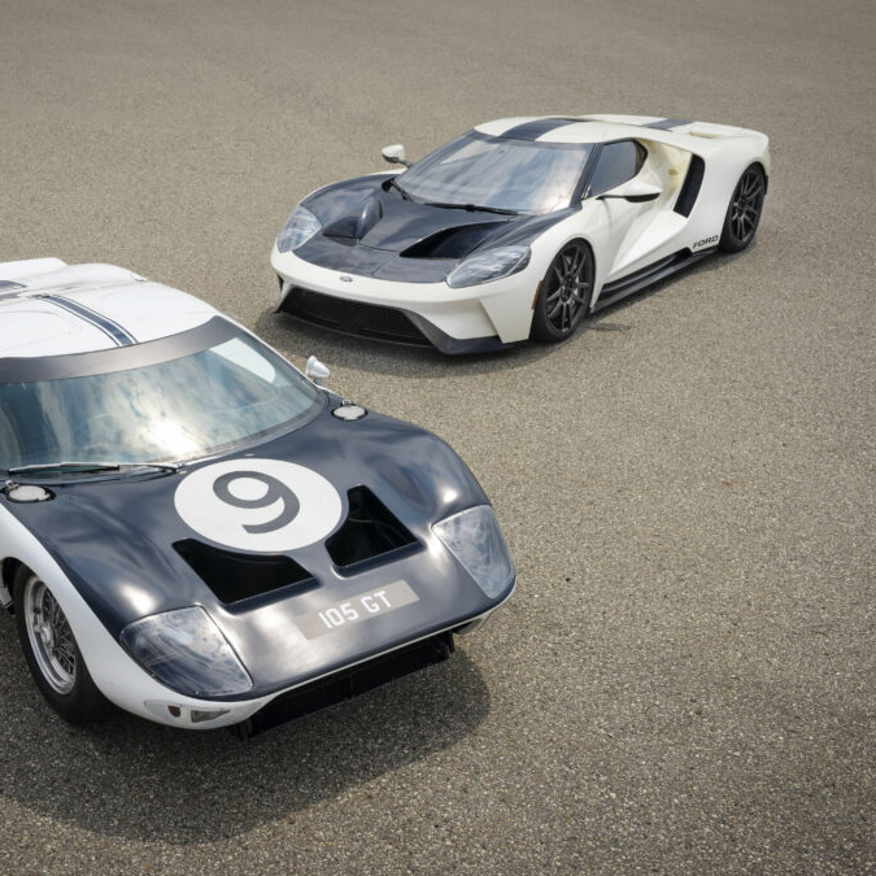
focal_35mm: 49
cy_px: 439
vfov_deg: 34.7
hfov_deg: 34.5
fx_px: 1403
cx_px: 328
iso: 200
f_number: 7.1
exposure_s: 1/1600
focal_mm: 38
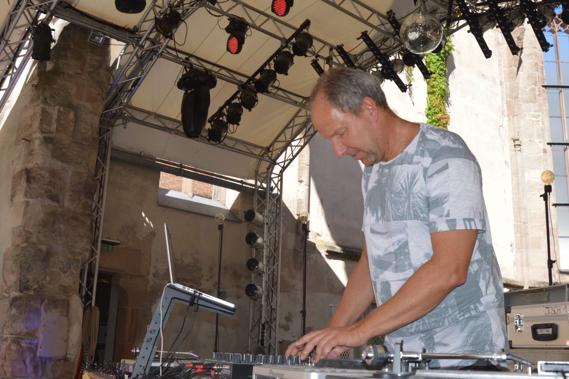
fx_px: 427
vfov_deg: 47.9
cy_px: 190
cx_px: 284
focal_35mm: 27
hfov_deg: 67.4
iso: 100
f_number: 6.3
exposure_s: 1/200
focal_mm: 18
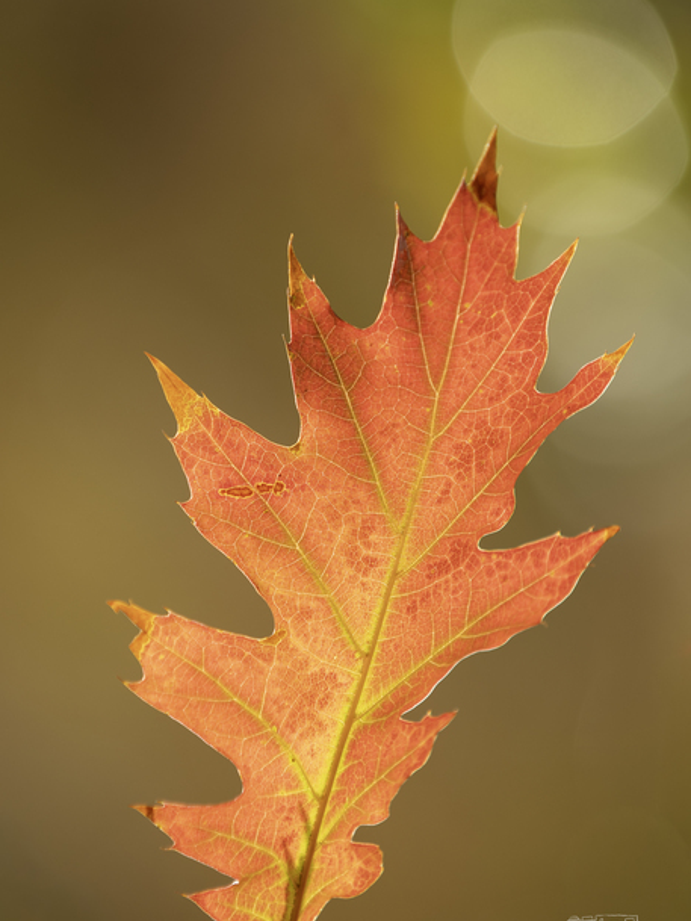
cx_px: 345
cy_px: 487
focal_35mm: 294
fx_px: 7822
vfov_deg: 6.7
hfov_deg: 5.1
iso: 100
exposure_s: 1/800
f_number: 4.5
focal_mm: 180
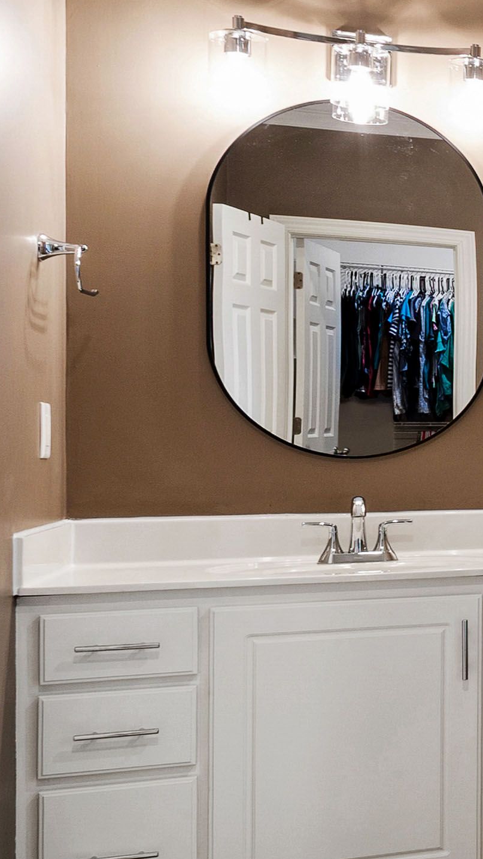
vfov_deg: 34.3
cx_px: 1336
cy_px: 379
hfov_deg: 12.3
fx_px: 1388
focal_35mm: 61
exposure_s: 1/1.67
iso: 100
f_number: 8
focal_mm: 10
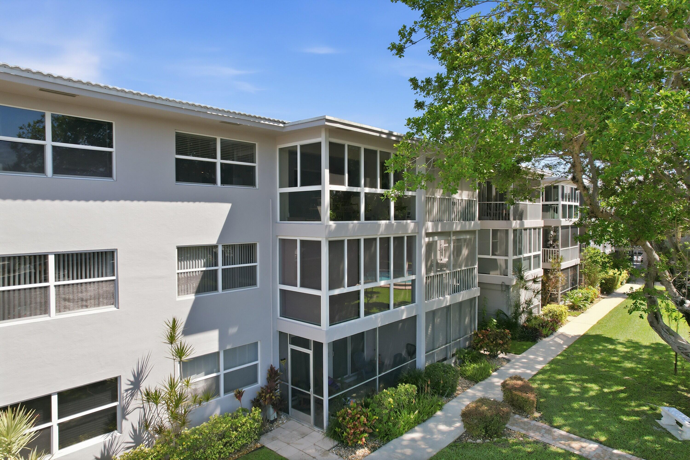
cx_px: 345
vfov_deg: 57.2
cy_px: 230
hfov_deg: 78.6
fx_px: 422
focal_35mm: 22
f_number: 2.8
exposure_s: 1/250
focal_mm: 8.4
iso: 100
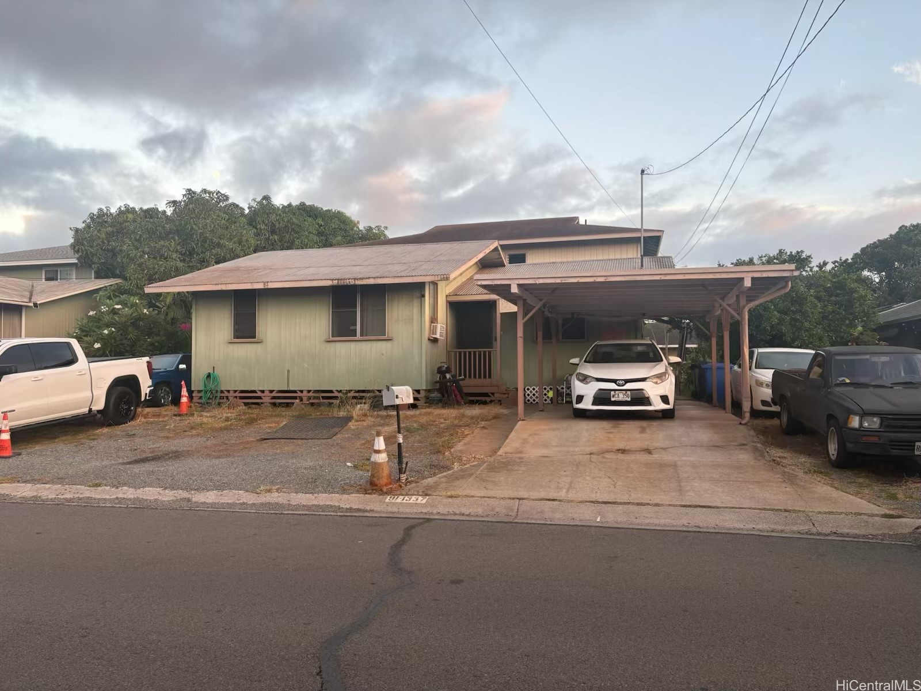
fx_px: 692
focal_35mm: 26
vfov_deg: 53.1
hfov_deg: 67.3
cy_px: 346
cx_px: 460
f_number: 1.6
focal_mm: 5.96
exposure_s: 1/122
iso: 40
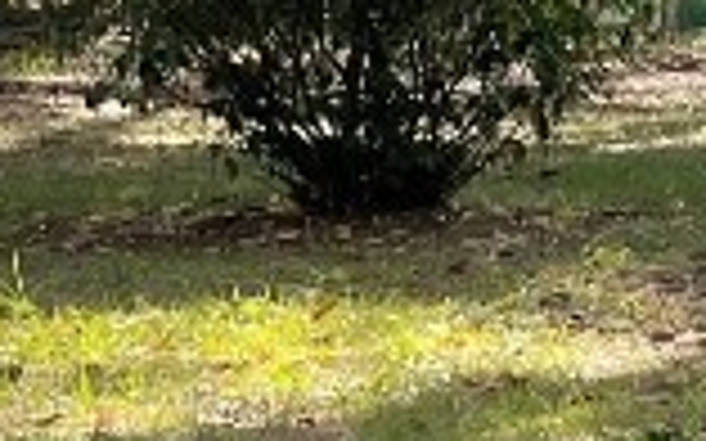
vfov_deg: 7.2
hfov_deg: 9.3
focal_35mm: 180
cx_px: 2087
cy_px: -94
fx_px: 3462
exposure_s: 1/622
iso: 32
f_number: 1.6
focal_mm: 4.2
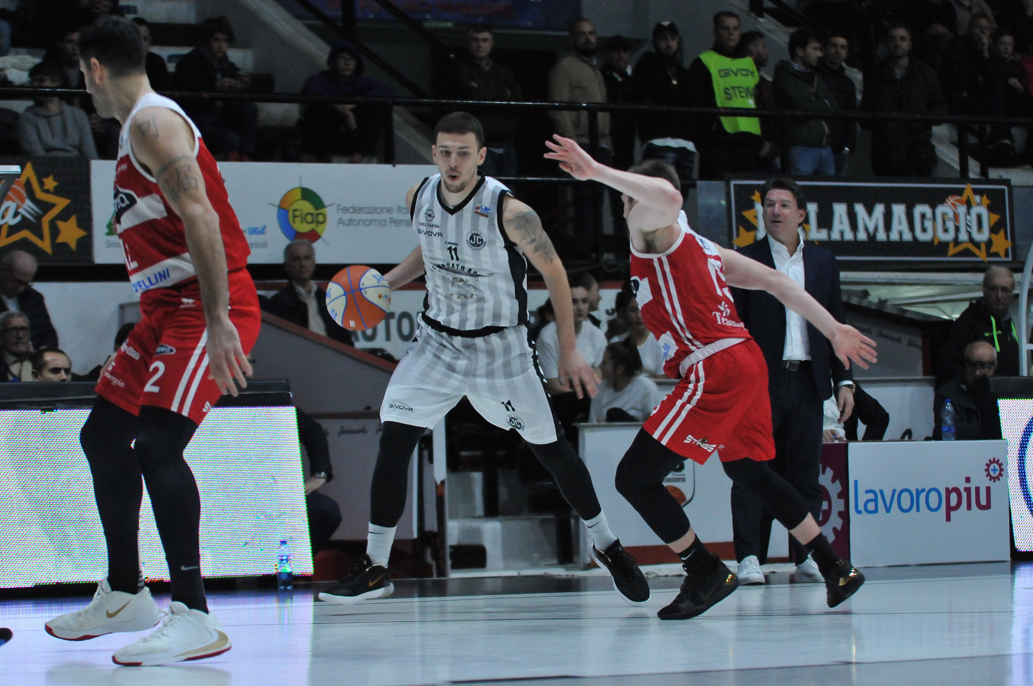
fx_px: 4084
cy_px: 343
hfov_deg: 14.4
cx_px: 516
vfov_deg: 9.6
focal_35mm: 142
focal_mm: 95
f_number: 2.8
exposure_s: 1/500
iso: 2000
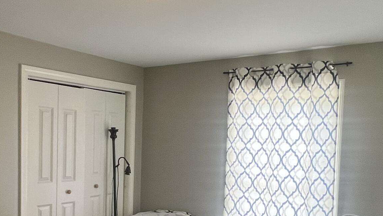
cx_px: 145
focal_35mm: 37
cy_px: 168
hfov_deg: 53.4
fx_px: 376
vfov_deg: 31.3
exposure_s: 1/99
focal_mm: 1.57
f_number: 1.8
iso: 125
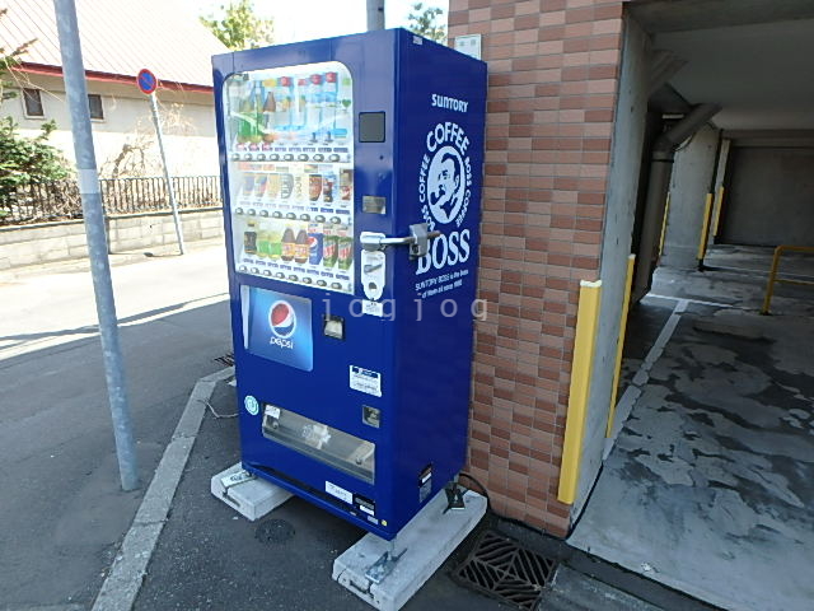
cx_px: 407
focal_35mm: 21
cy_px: 306
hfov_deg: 79.0
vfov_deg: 63.4
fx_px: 494
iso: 125
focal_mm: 3.7
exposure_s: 1/200
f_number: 3.5
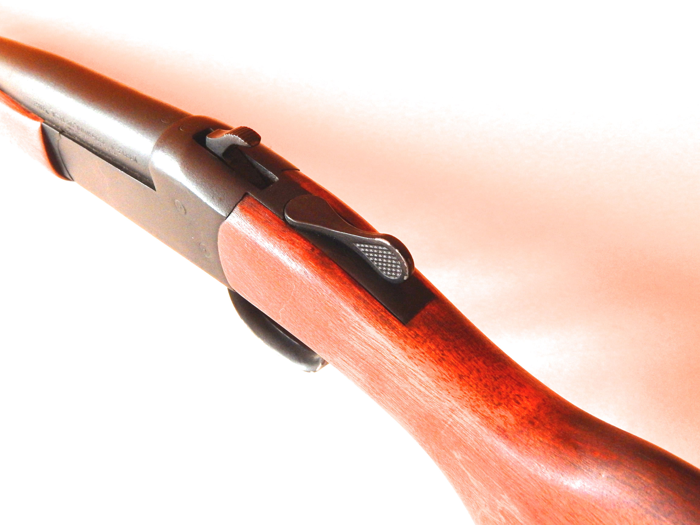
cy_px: 262
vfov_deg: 45.4
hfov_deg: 58.4
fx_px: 627
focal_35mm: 31
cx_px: 350
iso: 400
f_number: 3.2
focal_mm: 5.6
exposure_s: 1/200
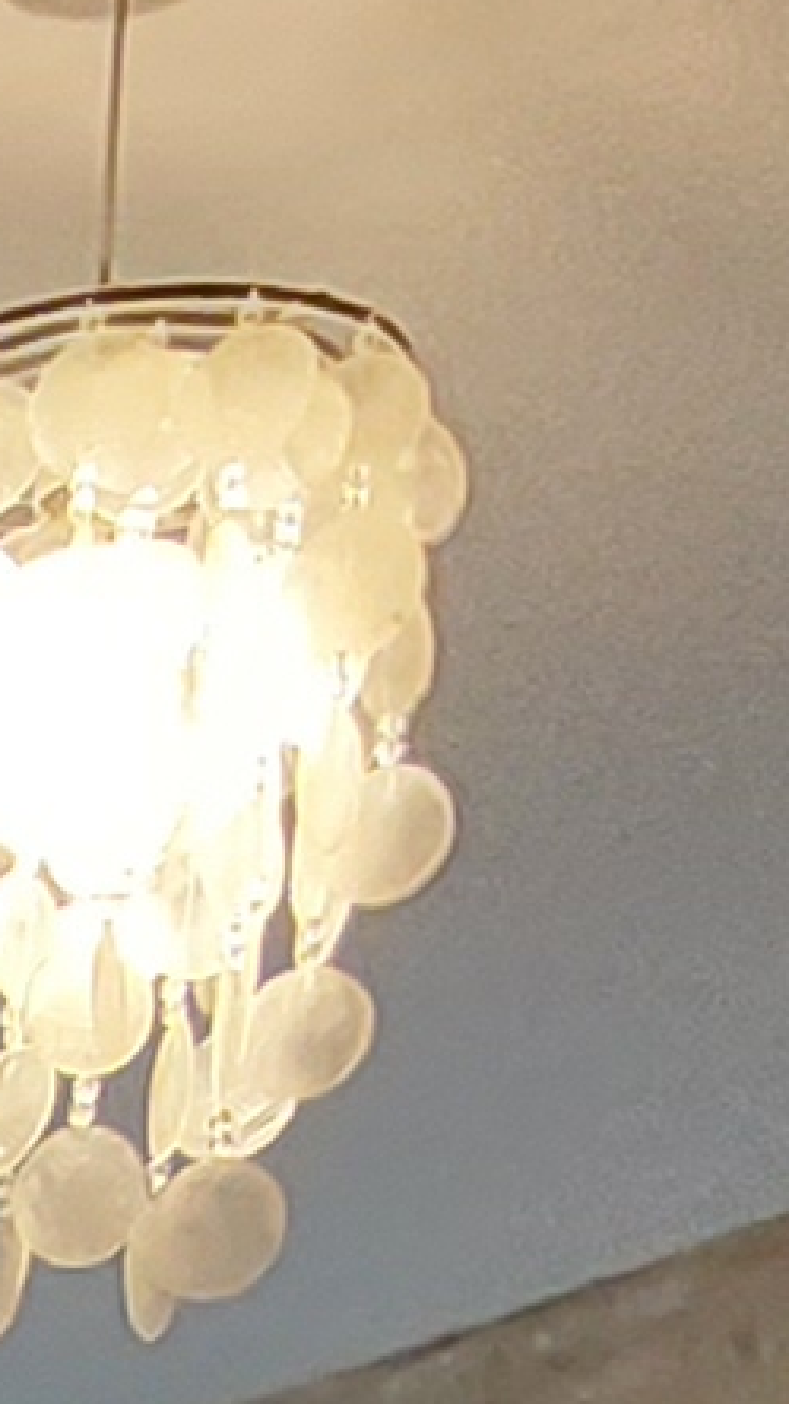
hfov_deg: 7.7
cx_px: -1923
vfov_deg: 11.9
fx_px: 4763
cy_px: 3781
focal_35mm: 128
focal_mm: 1.74
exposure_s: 1/50
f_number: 2.2
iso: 250
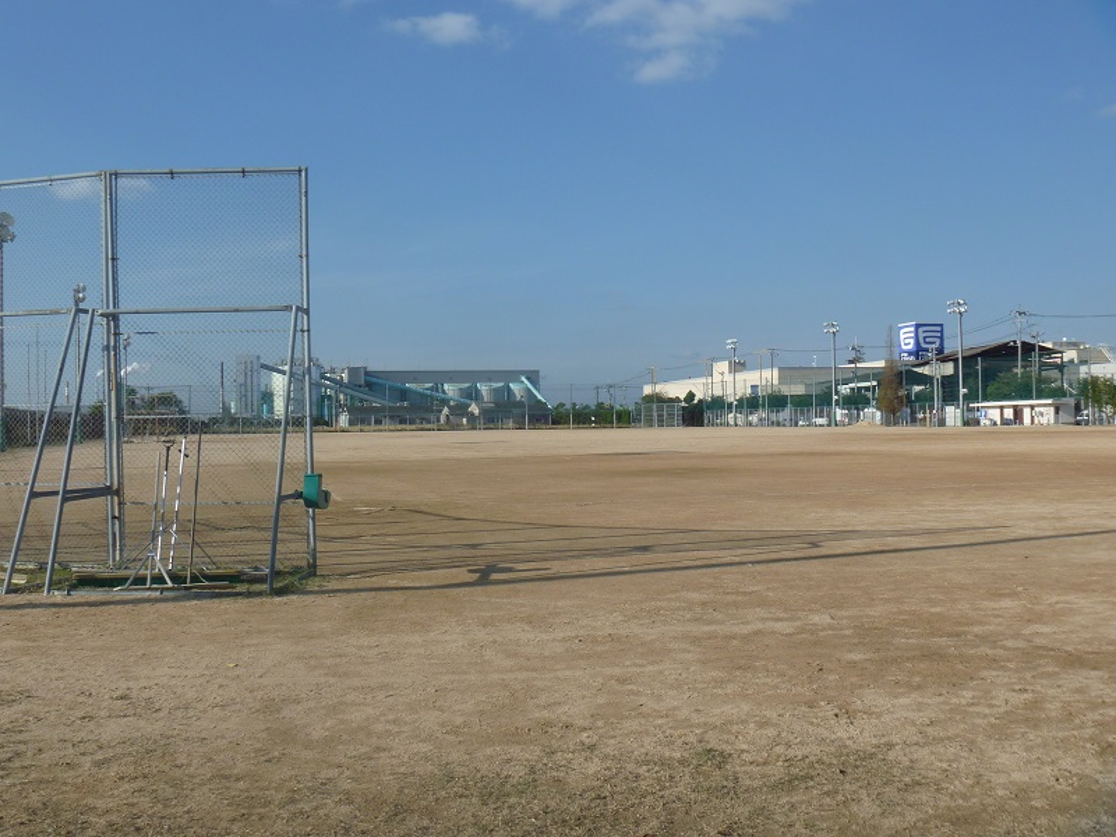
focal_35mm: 35
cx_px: 558
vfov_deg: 40.7
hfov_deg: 52.6
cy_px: 418
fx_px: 1128
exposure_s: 1/500
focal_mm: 6.3
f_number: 5.6
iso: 100
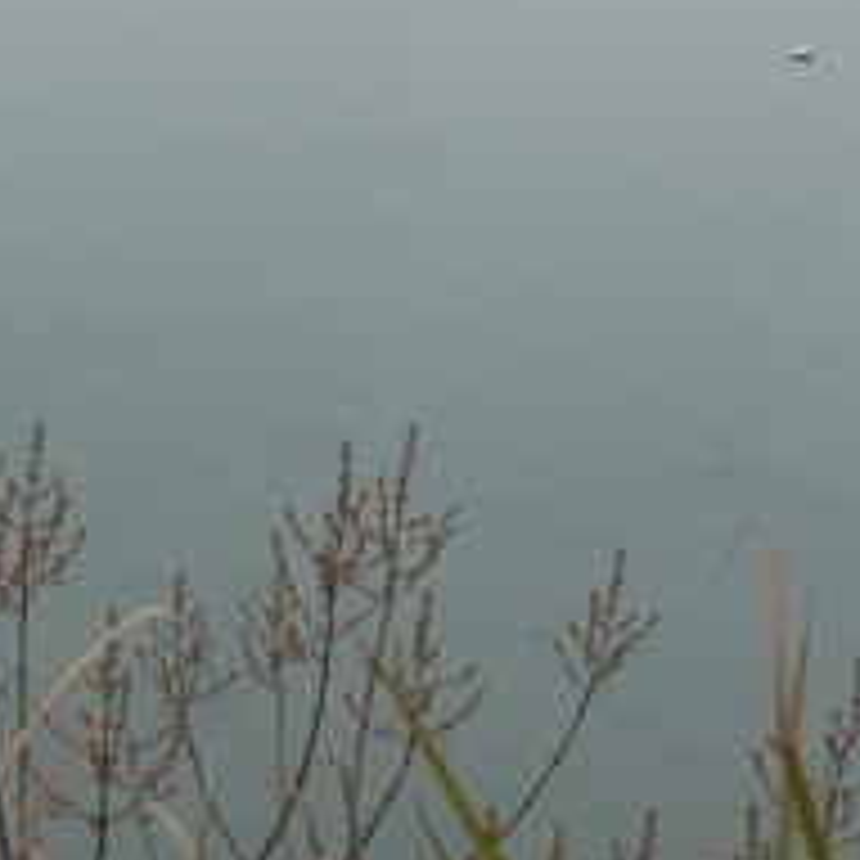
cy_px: -590
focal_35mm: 123
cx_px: -203
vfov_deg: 13.1
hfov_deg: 13.7
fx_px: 3457
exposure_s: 1/200
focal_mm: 18
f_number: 6.3
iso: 800
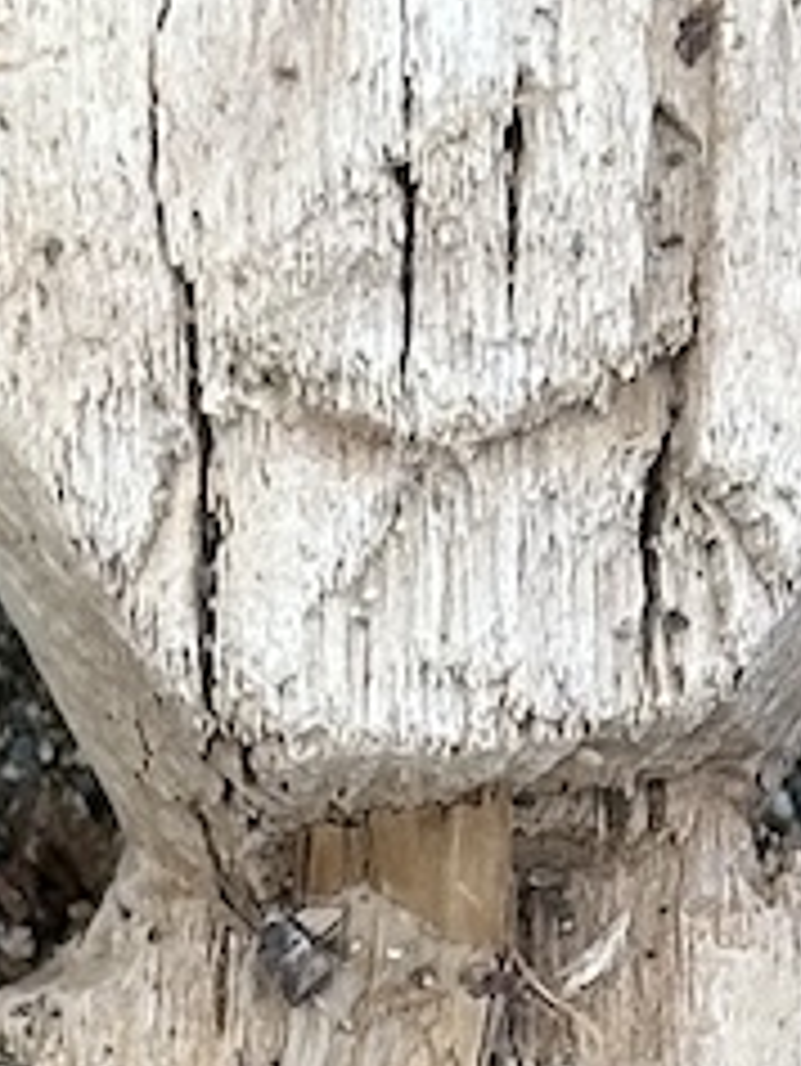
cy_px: 1187
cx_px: 405
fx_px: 9987
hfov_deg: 4.6
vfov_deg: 6.1
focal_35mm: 324
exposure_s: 1/121
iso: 50
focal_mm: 6.86
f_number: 1.78
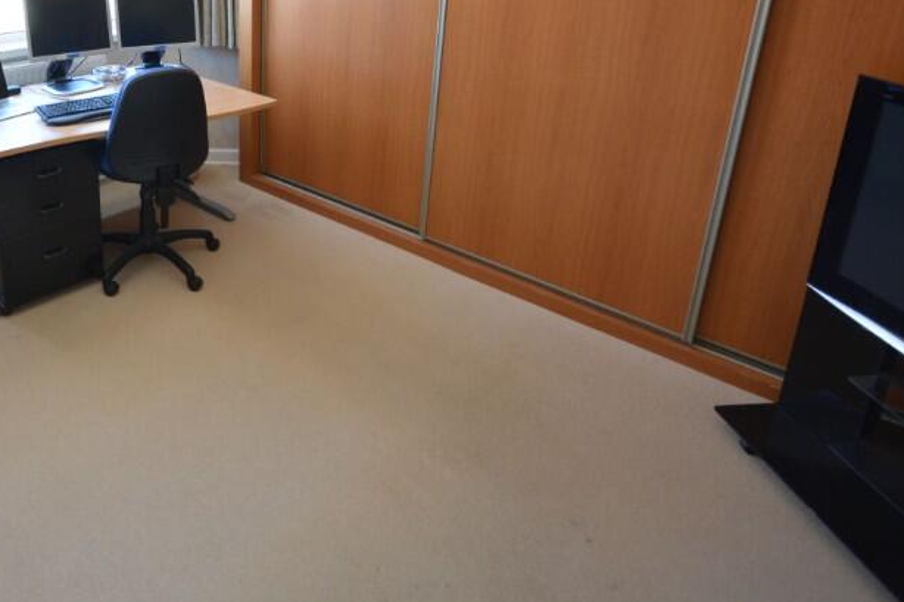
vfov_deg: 48.1
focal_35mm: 25
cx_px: 241
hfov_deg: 67.6
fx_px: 628
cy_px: 112
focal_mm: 10
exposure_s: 1/30
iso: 400
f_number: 8
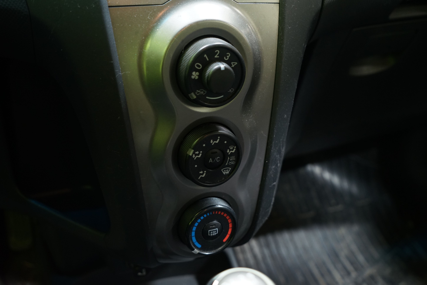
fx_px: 427
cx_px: 214
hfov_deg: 53.1
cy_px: 142
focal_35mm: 36
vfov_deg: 36.9
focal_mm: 36
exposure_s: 1/20
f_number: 4.5
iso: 1600
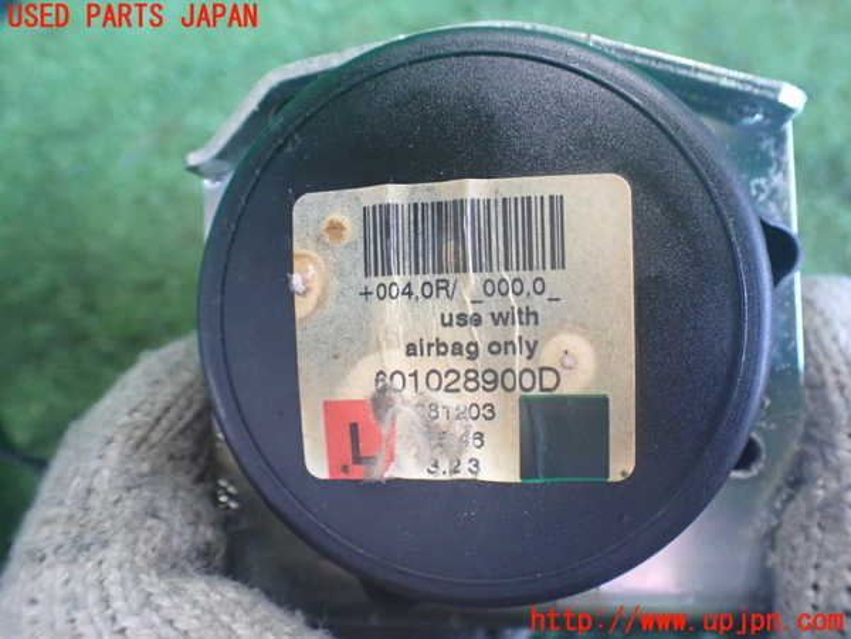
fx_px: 738
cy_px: 320
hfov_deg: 60.0
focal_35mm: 30
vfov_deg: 46.8
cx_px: 426
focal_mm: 5.4
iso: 800
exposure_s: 1/60
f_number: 2.3
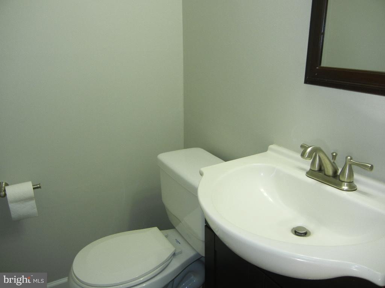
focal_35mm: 30
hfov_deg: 60.0
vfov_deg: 46.8
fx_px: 334
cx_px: 192
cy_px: 144
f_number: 3.5
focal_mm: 5.4
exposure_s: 1/33.7
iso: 160
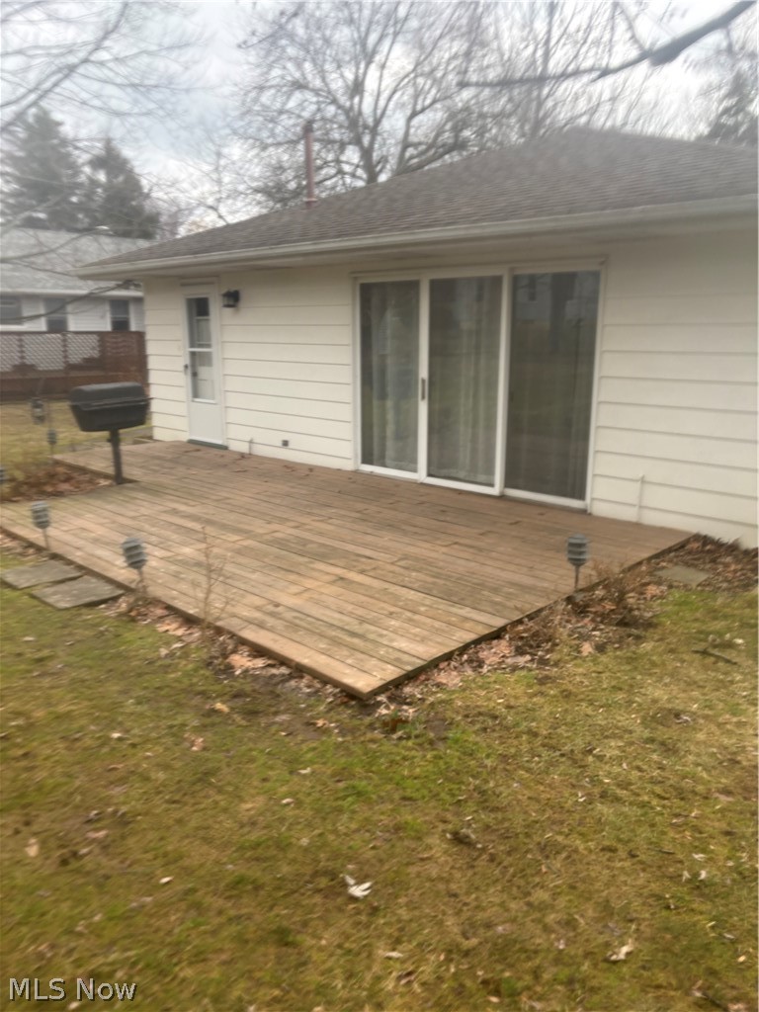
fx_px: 760
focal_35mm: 26
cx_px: 380
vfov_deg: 67.3
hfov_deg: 53.1
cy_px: 506
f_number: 1.6
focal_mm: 5.96
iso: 50
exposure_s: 1/384
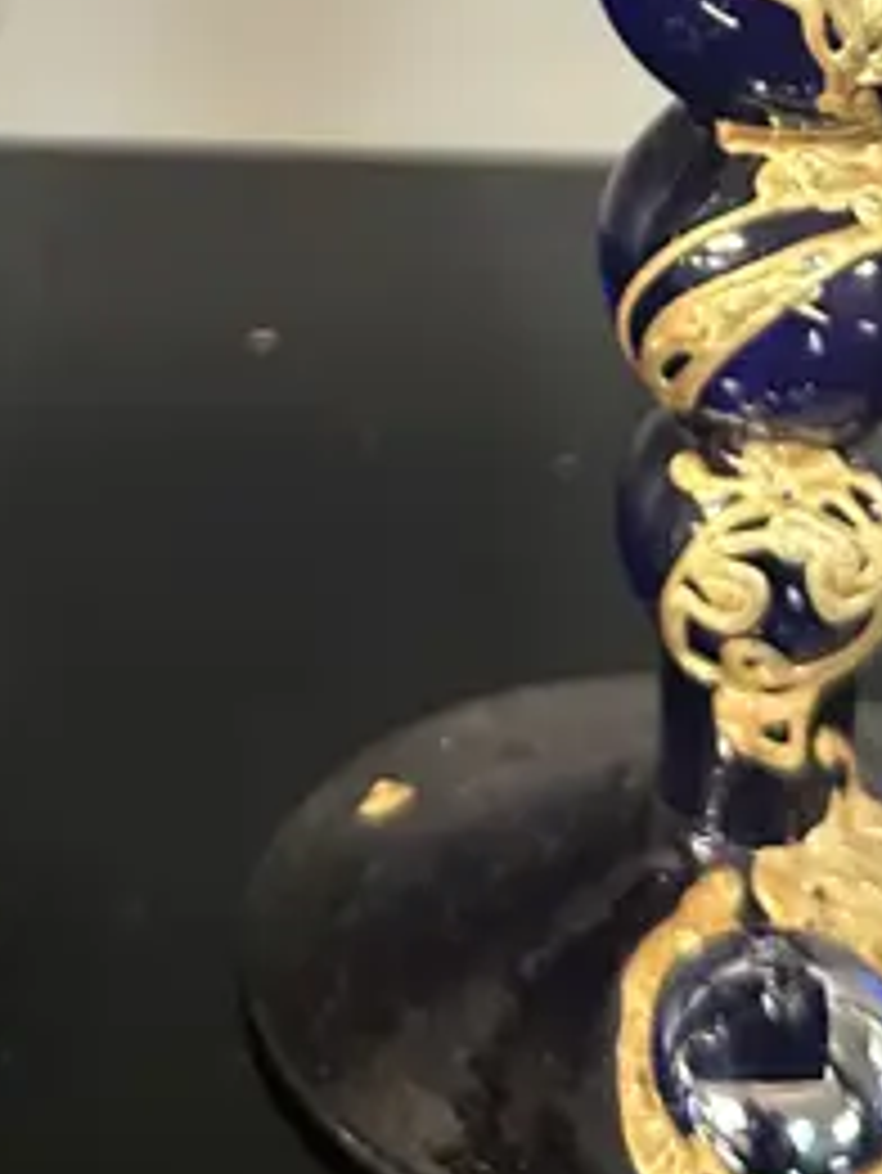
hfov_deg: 15.6
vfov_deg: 19.3
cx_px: 171
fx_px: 3191
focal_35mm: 94
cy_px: -342
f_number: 1.78
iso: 640
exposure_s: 1/50
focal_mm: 6.86
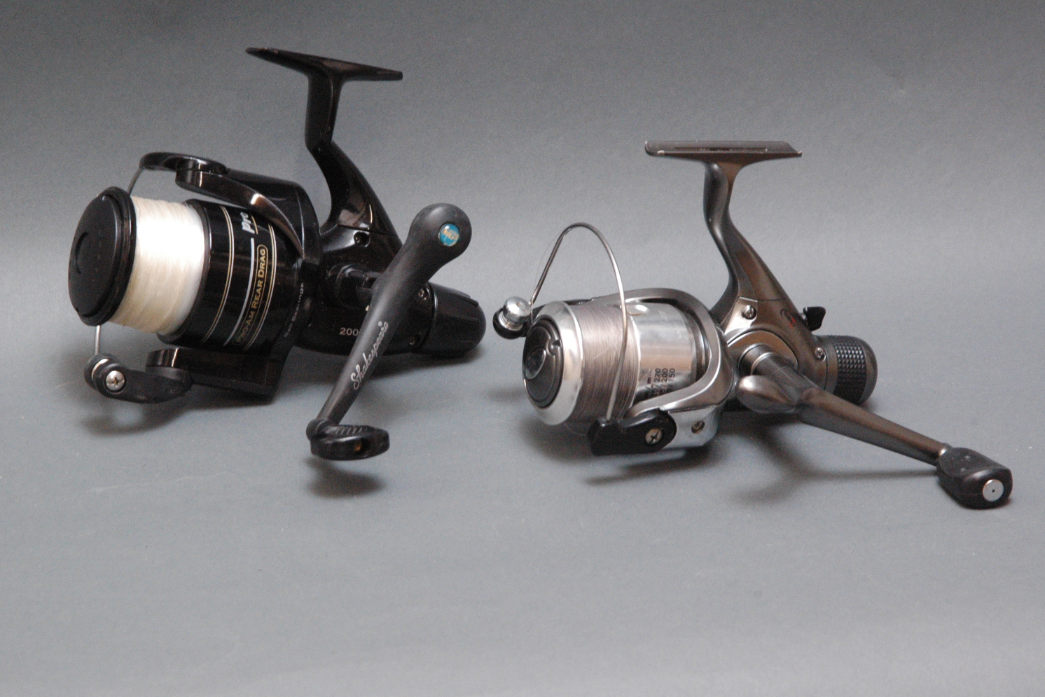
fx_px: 4035
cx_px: 519
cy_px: 348
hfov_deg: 14.8
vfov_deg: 9.9
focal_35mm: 139
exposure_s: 1/8
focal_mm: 92
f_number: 13
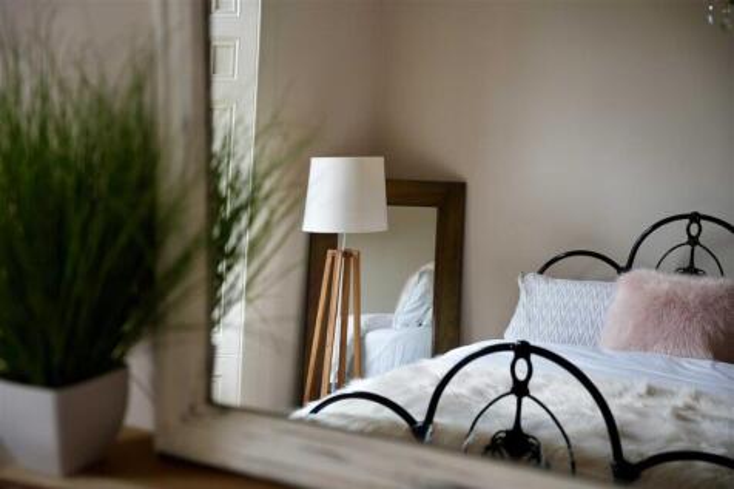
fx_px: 940
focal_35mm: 46
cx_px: 367
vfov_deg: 29.2
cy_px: 244
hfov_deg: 42.7
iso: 320
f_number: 2.8
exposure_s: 1/160
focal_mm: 46.1
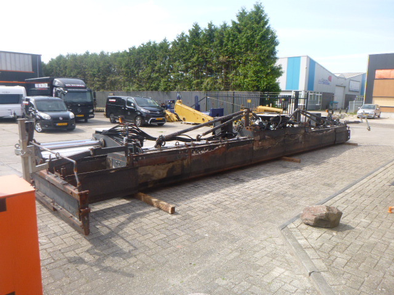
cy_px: 148
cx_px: 197
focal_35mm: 25
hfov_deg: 69.4
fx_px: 285
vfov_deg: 54.9
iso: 100
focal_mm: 4.5
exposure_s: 1/200
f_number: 3.9
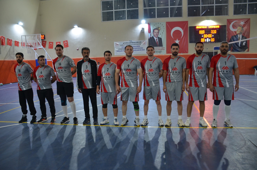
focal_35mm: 27
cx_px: 128
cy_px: 85
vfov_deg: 47.7
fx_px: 192
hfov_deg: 67.5
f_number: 3.5
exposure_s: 1/40
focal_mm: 18
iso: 800
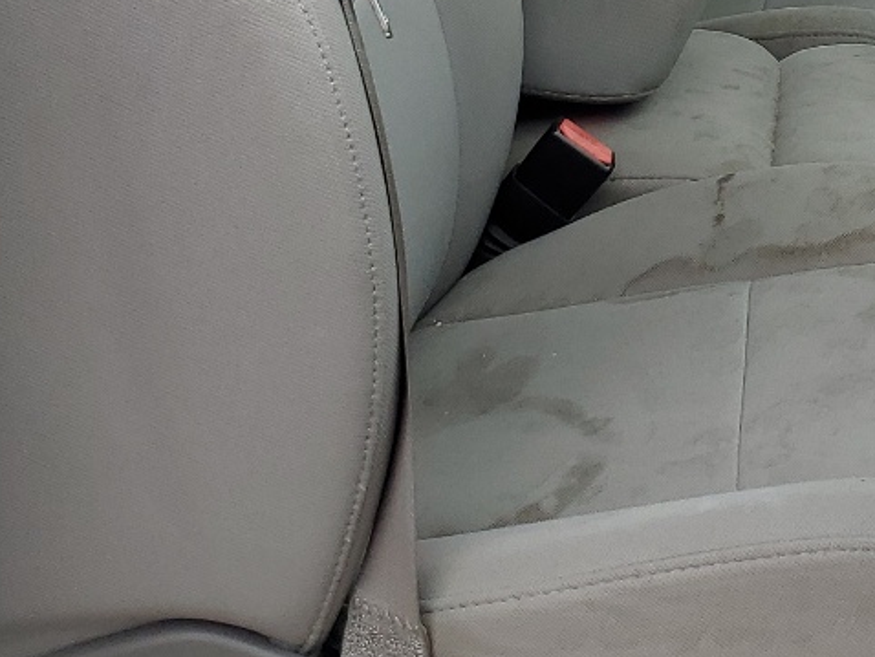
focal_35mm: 87
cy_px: -71
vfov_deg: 16.5
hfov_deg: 21.7
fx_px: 2200
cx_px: 862
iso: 50
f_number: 1.5
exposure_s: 1/769
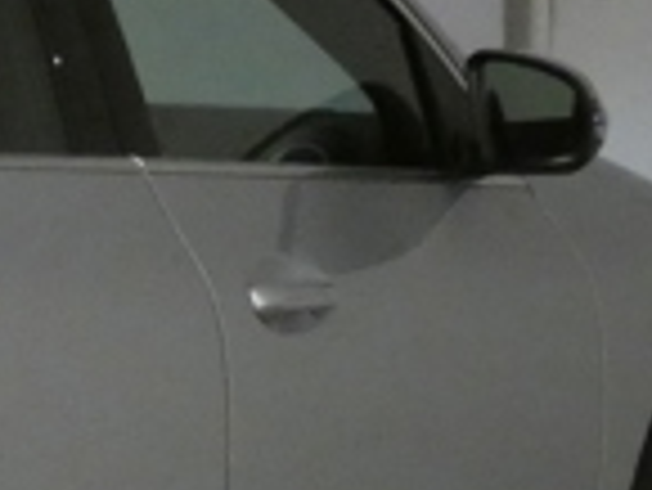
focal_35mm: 265
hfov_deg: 7.2
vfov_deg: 5.6
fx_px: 4995
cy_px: 611
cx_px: -616
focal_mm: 8.6
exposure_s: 1/80
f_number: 3.8
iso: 1000
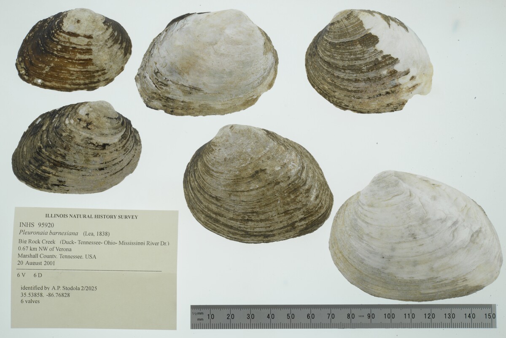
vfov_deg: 22.6
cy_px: 169
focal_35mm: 60
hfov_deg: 33.4
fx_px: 844
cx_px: 253
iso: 100
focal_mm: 60
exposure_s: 1/8
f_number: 32
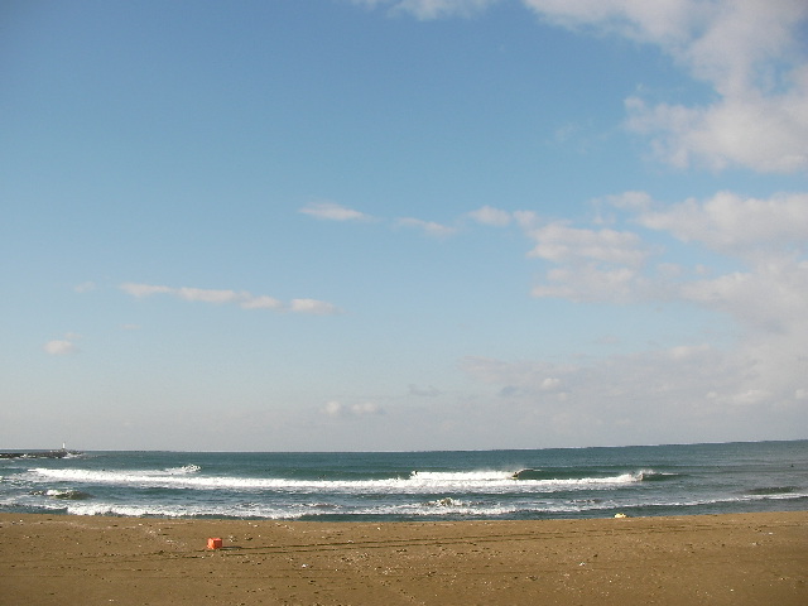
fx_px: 887
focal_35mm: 38
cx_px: 404
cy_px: 303
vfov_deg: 37.7
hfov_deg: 49.0
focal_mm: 6.3
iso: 50
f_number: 4.5
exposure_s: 1/586
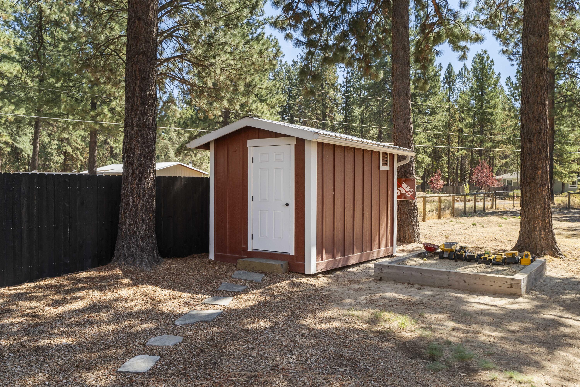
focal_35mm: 28
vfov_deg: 46.4
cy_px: 194
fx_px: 451
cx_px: 290
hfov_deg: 65.5
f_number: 6.3
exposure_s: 1/250
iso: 250
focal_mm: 28
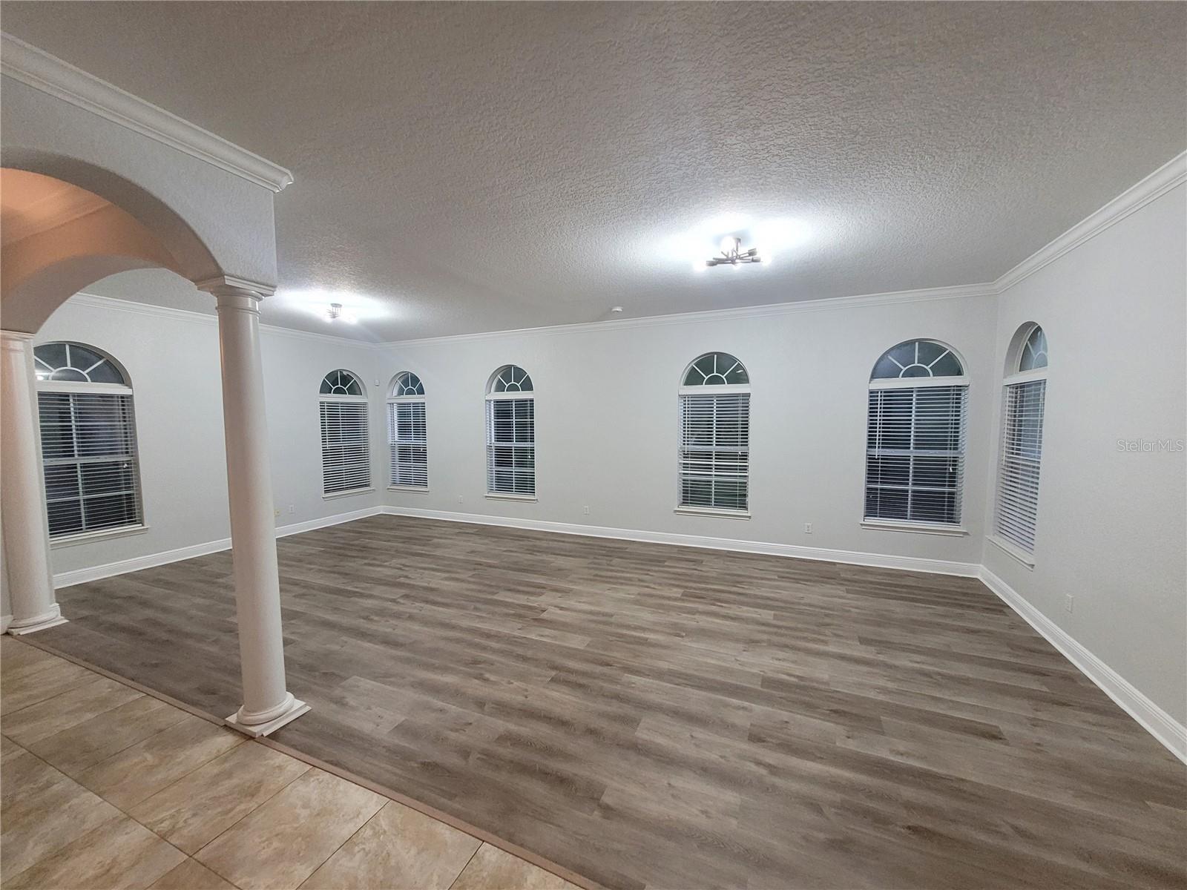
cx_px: 594
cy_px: 445
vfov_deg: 89.9
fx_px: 446
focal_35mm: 13
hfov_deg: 106.2
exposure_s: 1/60
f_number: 2.2
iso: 320
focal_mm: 1.74
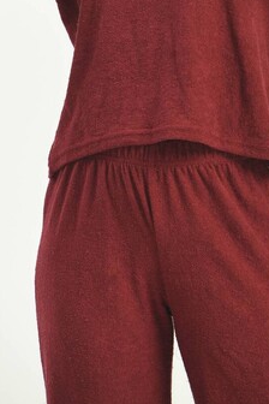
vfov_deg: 4.6
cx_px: 183
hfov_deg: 3.1
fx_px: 4999
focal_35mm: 446
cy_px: -19
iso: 100
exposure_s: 1/160
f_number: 6.3
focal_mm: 200
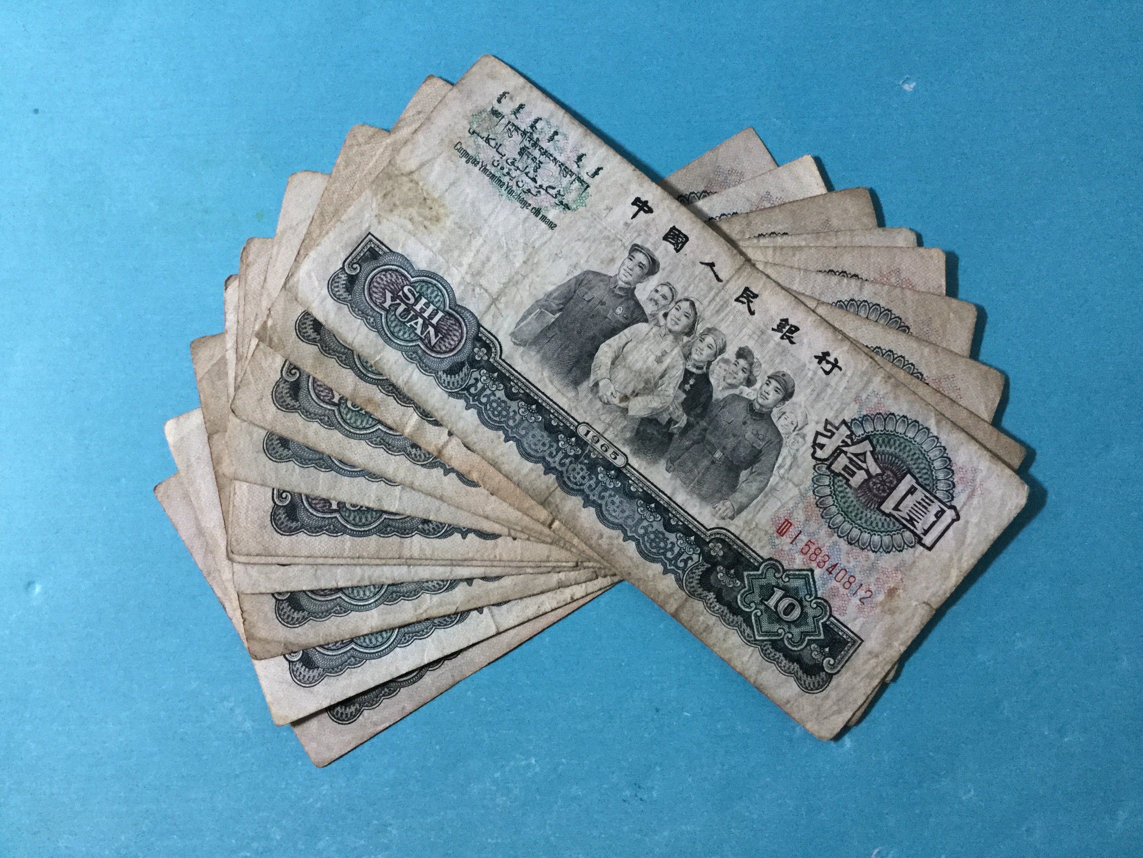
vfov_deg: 45.4
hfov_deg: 58.4
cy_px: 429
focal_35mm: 31
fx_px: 1024
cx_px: 572
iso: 200
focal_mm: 3.3
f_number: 2.4
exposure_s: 1/33
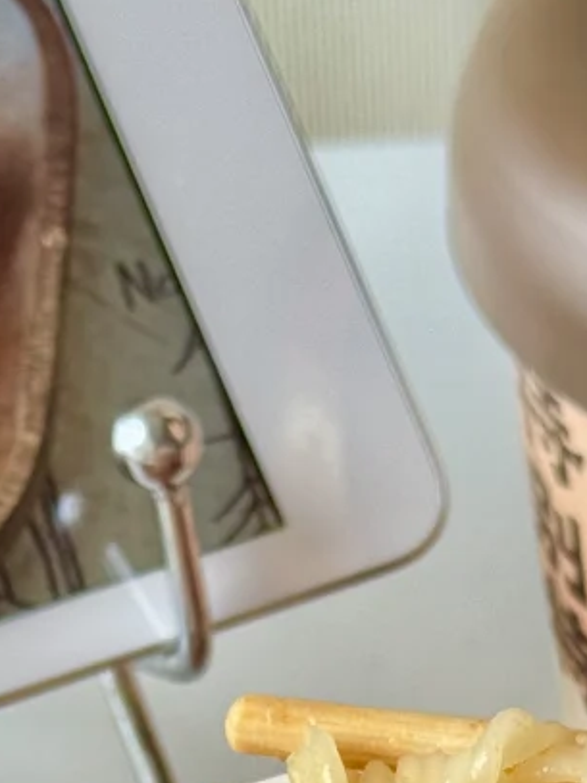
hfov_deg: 8.7
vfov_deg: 11.1
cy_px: 1197
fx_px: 3846
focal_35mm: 170
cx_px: 550
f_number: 1.78
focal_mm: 6.76
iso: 64
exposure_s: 1/383
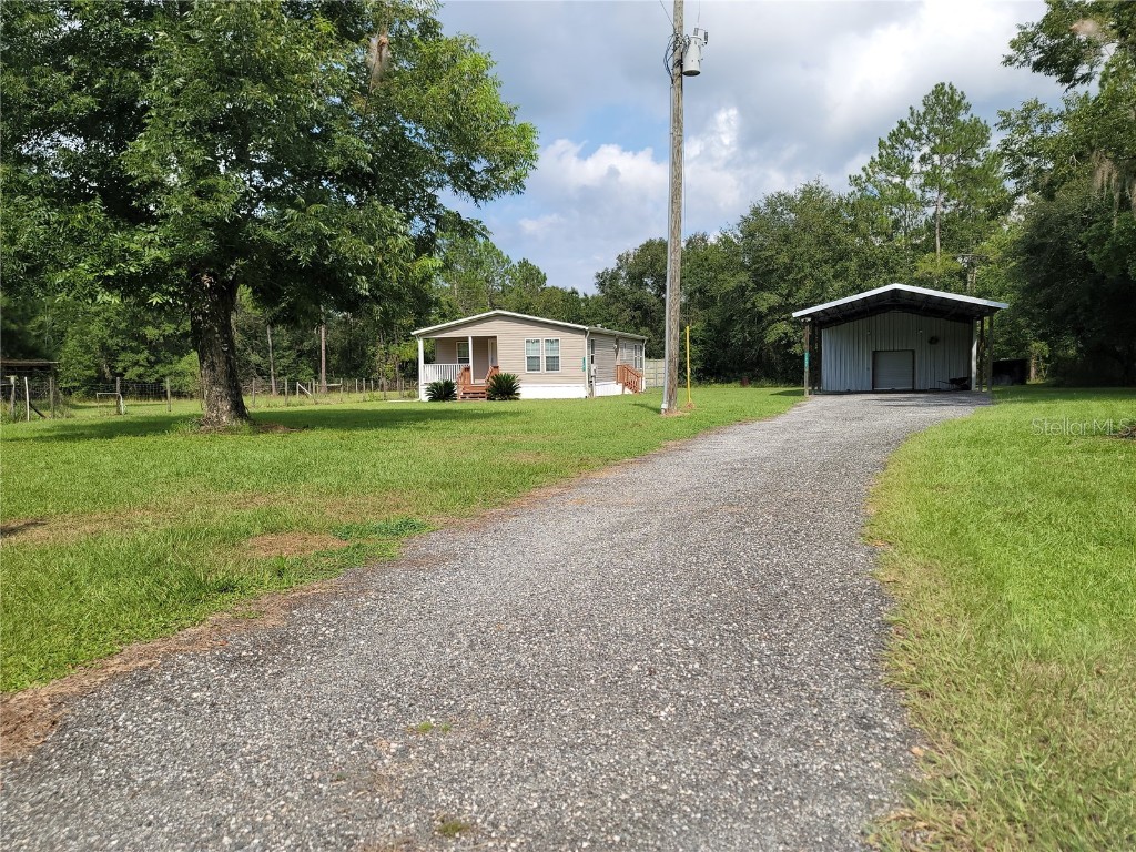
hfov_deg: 69.4
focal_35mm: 25
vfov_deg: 54.9
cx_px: 568
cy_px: 426
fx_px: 820
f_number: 1.8
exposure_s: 1/895
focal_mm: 7
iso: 20
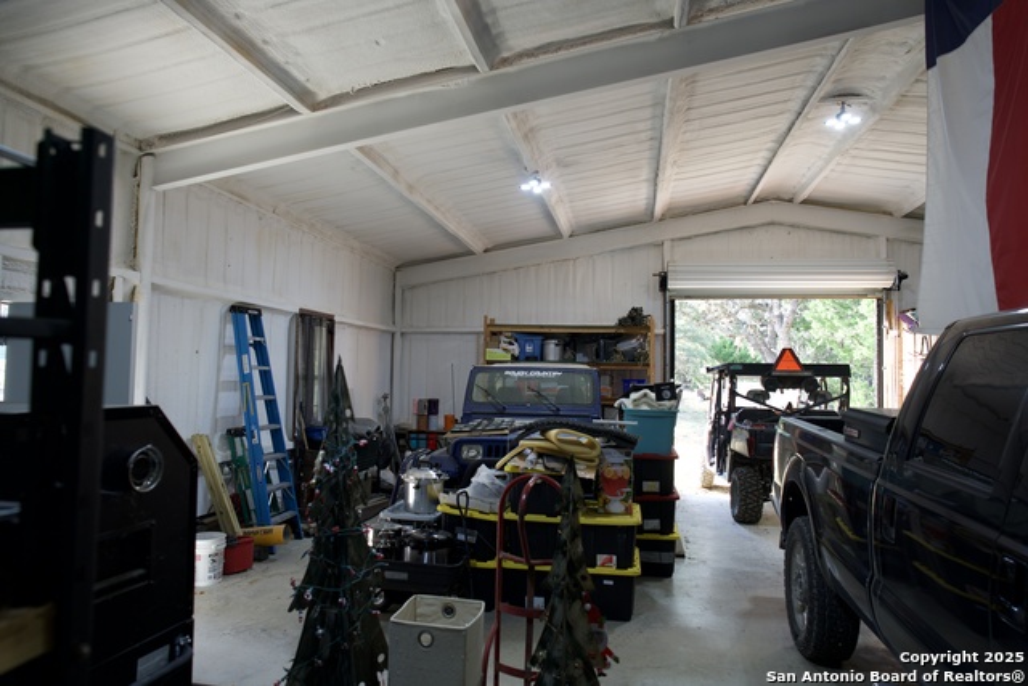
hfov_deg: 73.7
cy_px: 343
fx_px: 685
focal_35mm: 24
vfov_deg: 53.2
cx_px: 514
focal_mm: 24
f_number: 4
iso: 250
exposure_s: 1/60
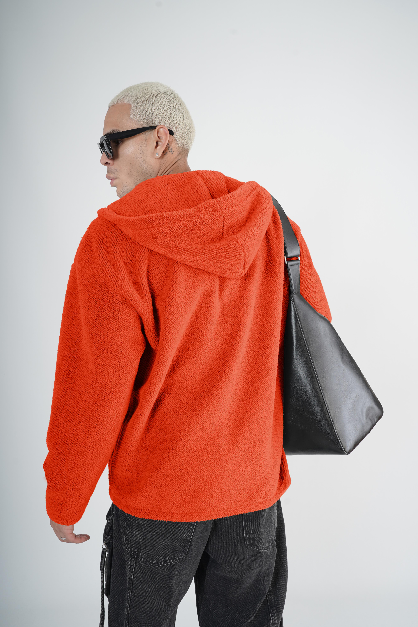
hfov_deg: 40.0
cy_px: 314
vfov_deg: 57.2
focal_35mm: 33
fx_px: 575
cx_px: 209
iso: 200
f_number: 8
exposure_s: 1/160
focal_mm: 33
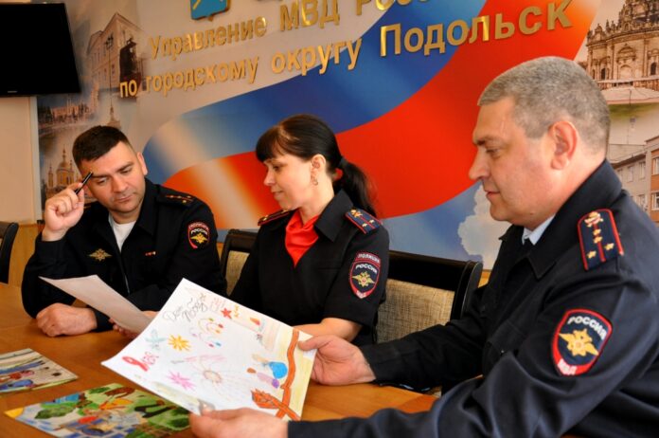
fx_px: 658
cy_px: 219
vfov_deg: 36.8
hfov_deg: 53.2
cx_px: 330
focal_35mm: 36
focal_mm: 24
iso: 800
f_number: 3.8
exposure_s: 1/100
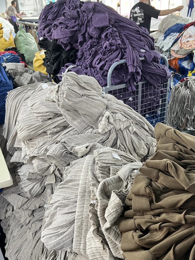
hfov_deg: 42.8
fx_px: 248
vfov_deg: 54.9
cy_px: 158
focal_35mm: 33
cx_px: 110
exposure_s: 1/50
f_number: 1.5
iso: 160
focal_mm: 5.7
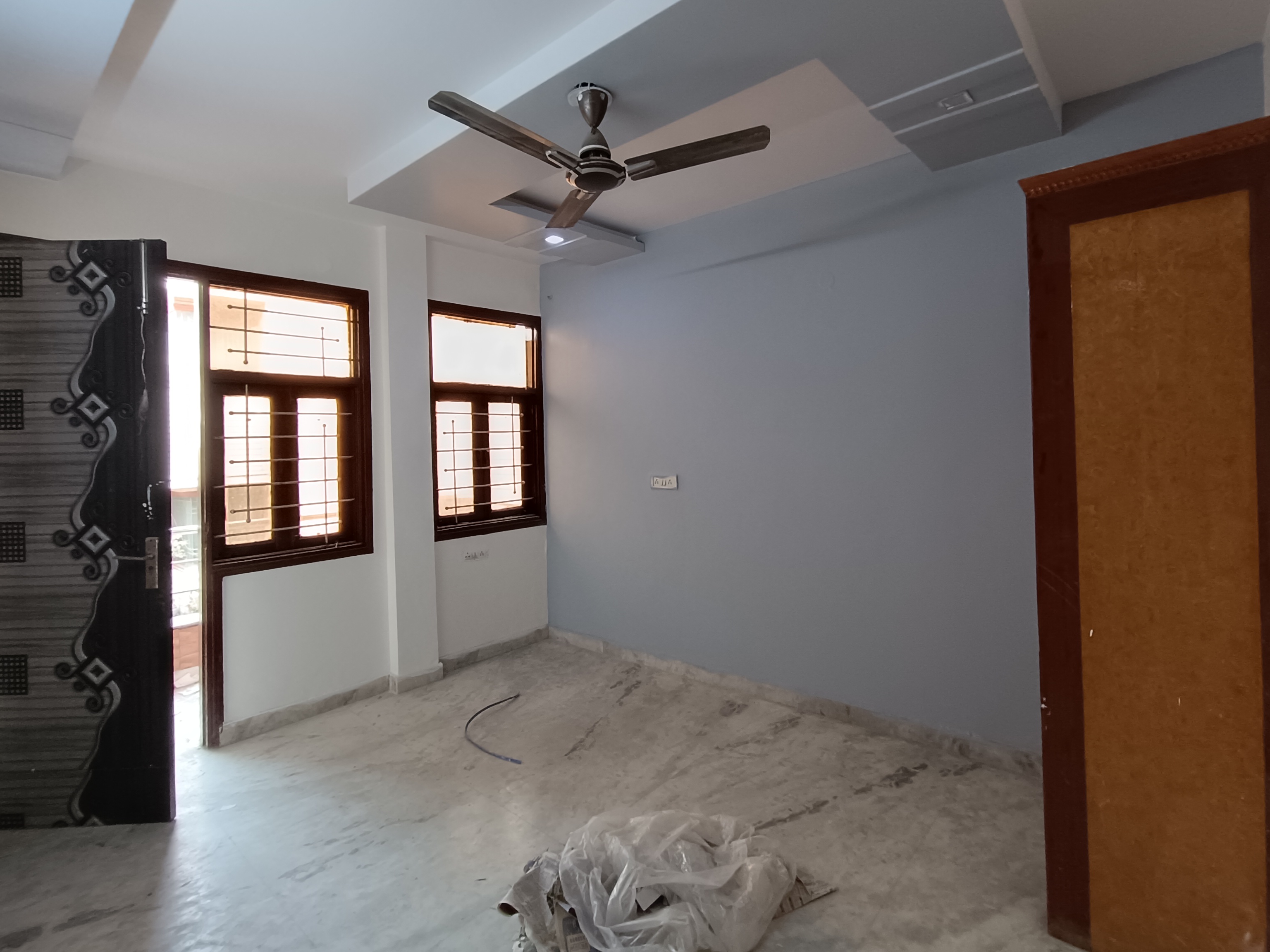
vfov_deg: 74.7
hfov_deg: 91.0
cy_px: 451
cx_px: 666
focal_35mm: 17
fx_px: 624
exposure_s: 1/50
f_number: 2.2
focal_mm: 1.66
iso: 246
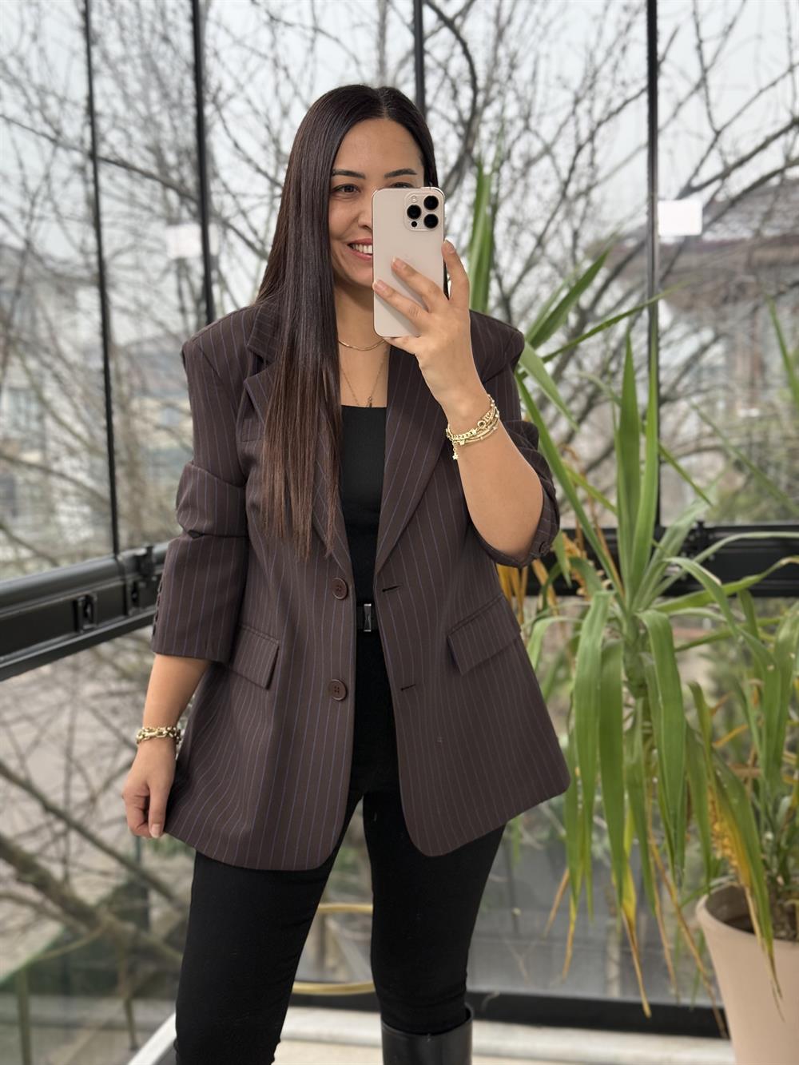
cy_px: 532
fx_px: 1477
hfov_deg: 30.3
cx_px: 400
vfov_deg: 39.7
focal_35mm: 48
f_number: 1.78
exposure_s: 1/120
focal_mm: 6.76
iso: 100
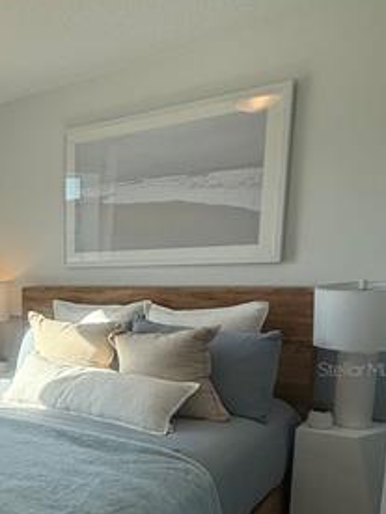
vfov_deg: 46.6
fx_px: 580
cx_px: -134
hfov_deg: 28.9
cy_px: 369
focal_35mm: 39
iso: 64
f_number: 2.2
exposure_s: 1/442
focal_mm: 2.22
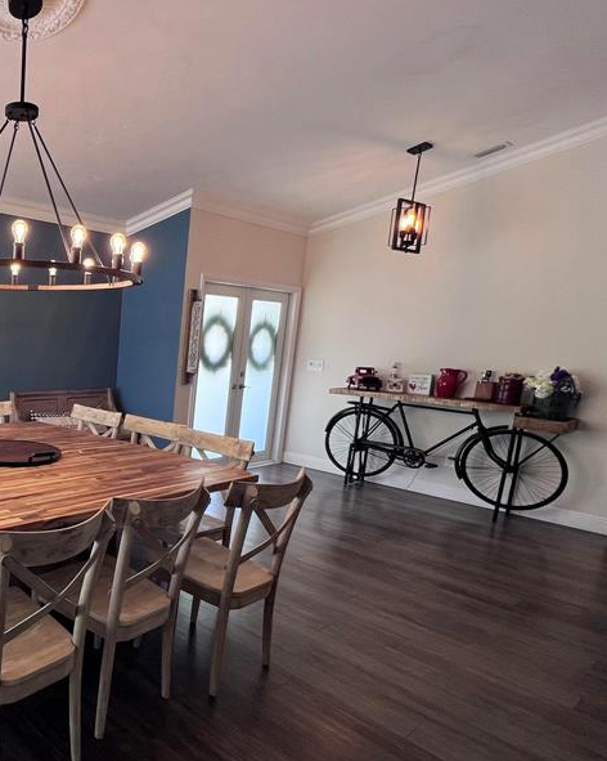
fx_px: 495
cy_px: 417
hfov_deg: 51.8
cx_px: 14
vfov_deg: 74.9
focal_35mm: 22
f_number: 1.8
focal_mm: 1.57
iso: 64
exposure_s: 1/120
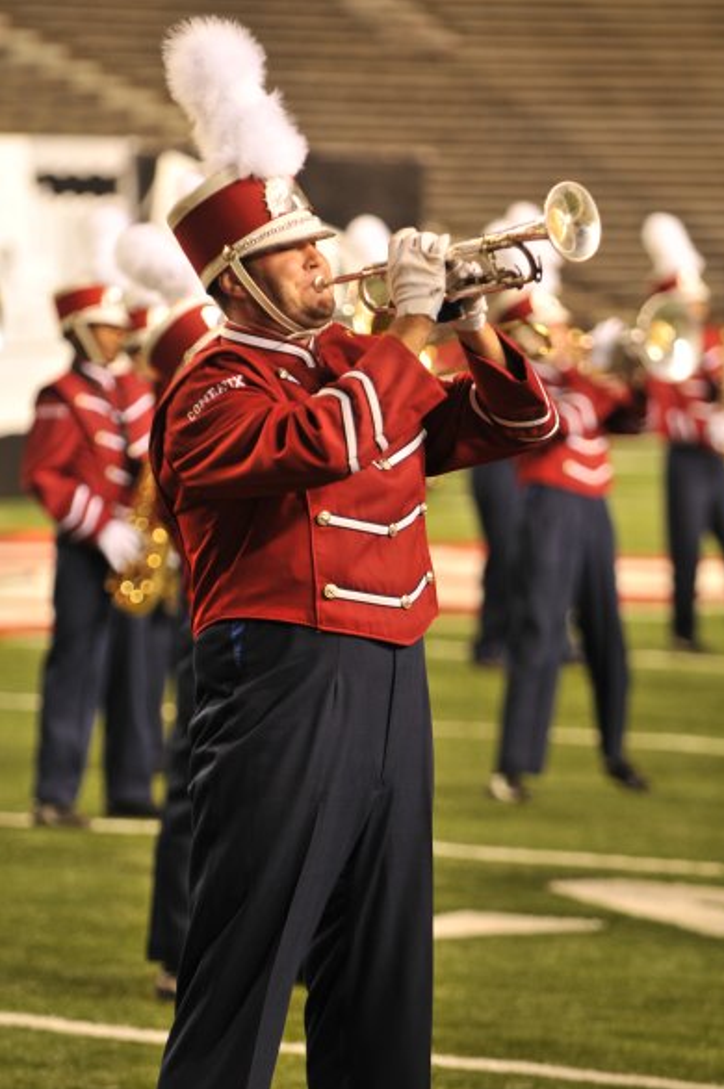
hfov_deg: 6.0
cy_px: 553
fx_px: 6954
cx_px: 368
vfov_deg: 9.0
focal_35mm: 230
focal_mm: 150
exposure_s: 1/60
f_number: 2.8
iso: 320
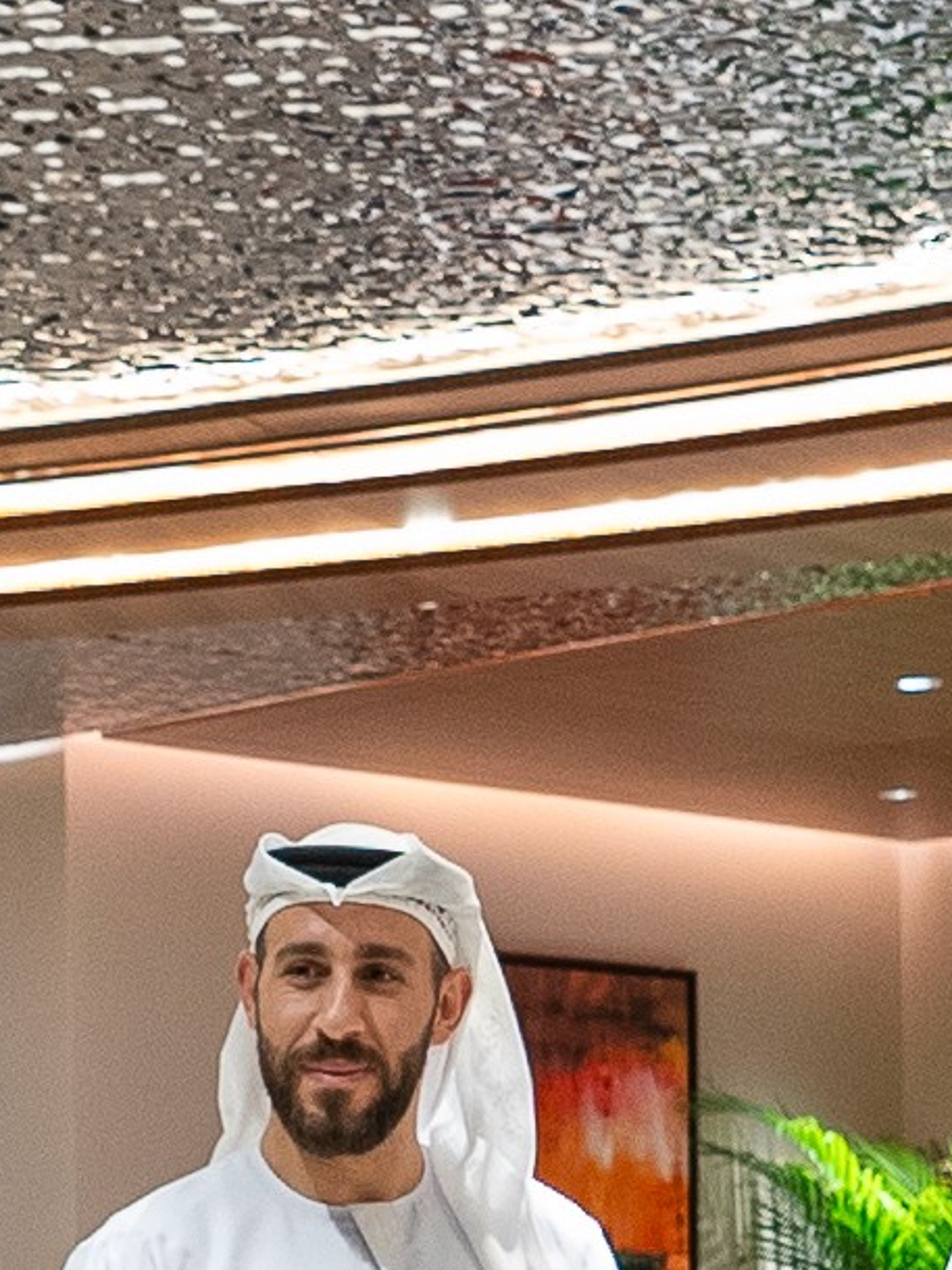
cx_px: 23
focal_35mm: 107
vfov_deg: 17.3
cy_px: 1647
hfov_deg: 13.6
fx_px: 3926
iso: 1600
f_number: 2.8
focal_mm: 16
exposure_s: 1/50
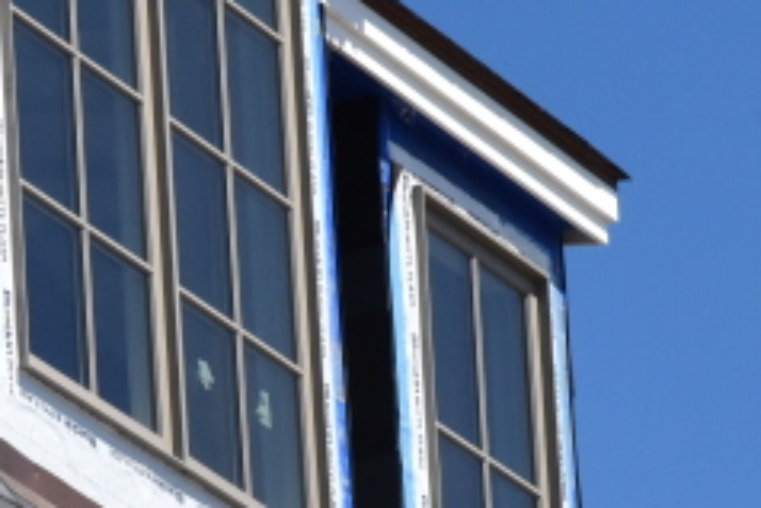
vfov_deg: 2.7
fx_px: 10935
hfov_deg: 4.0
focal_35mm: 517
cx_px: 51
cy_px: 390
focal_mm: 120
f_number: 13
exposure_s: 1/3200
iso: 2500
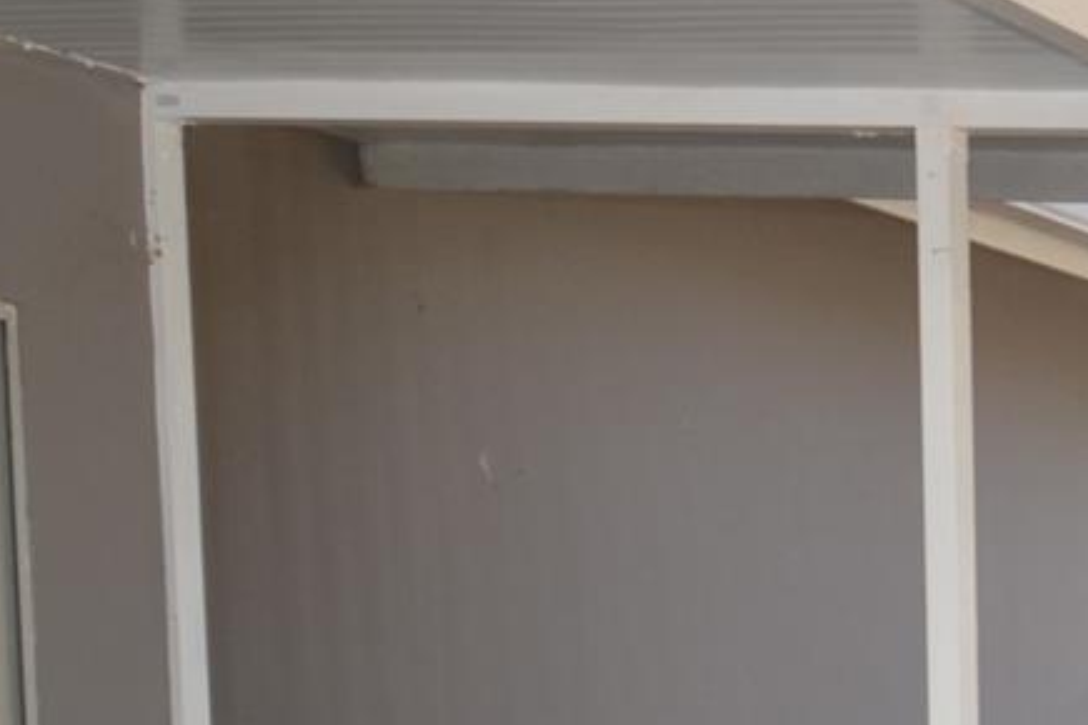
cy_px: 1078
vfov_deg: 15.3
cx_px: 1778
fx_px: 2503
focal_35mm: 83
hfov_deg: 20.0
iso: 100
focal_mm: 15
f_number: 4
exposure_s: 1/125
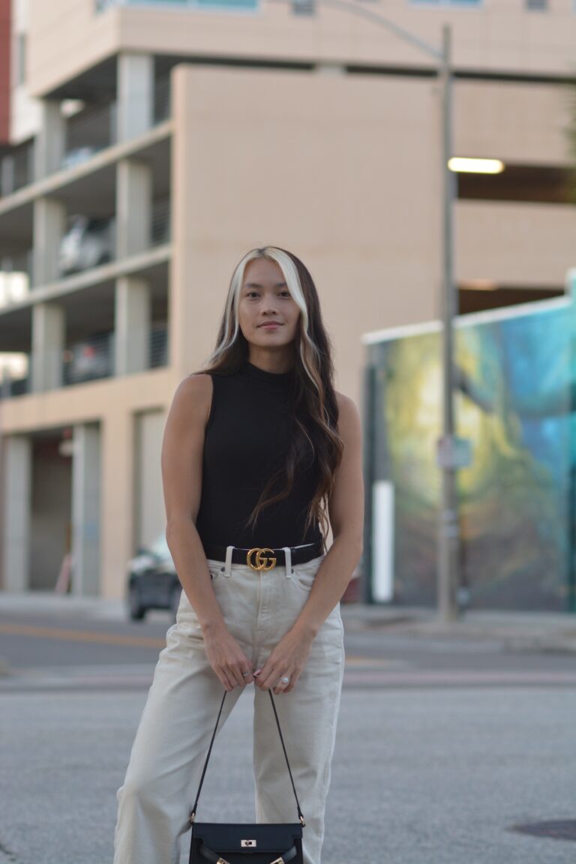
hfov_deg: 10.8
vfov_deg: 16.1
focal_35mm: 128
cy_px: 432
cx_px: 288
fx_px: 3060
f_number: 2.8
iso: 400
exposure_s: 1/125
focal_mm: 85
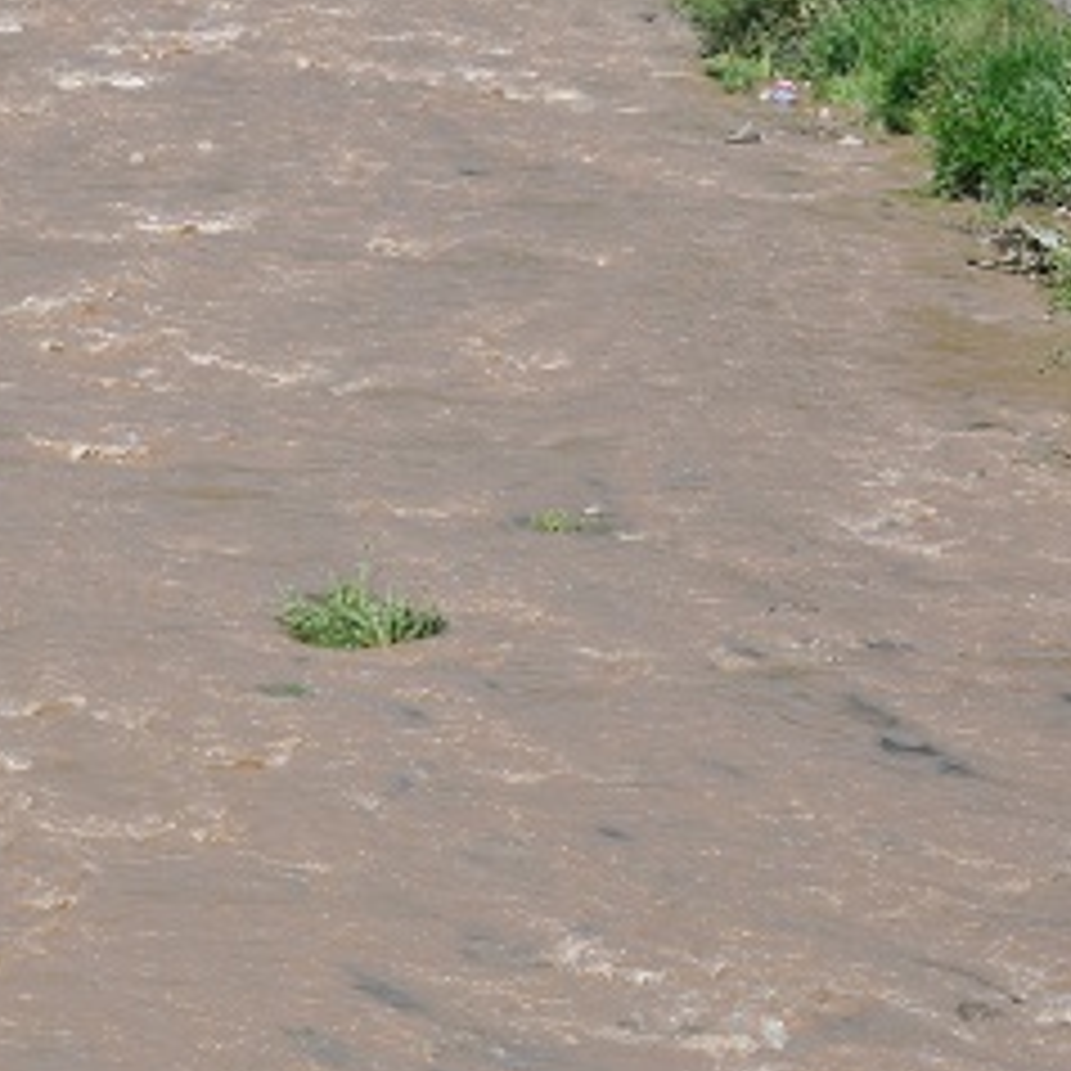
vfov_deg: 10.5
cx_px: 54
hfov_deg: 10.4
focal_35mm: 167
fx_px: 5846
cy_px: 302
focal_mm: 52
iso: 200
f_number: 9
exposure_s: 1/320
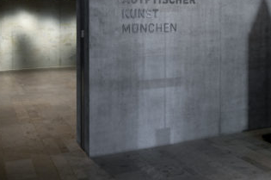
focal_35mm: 49
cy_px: 39
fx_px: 367
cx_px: 172
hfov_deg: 40.2
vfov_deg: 27.0
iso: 200
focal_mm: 19
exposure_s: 1.3
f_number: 22
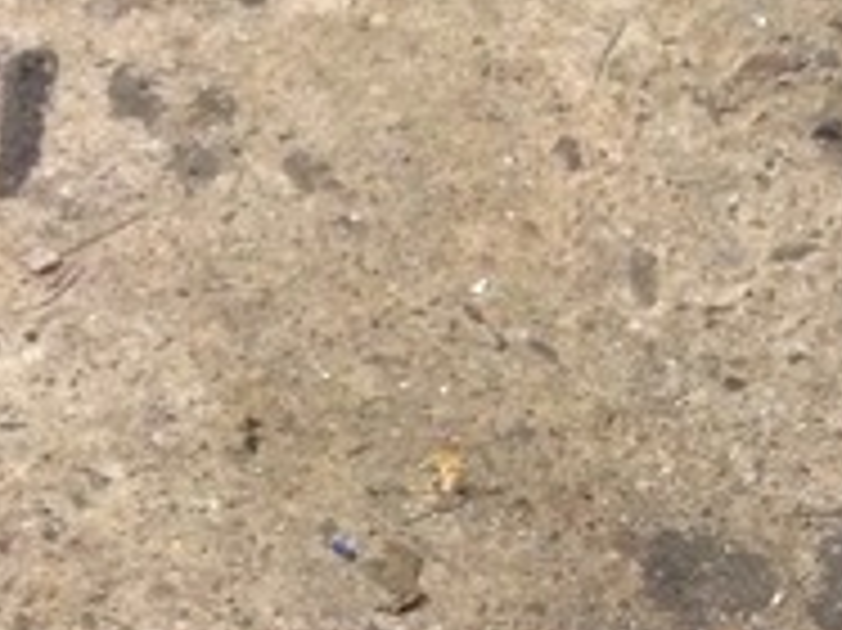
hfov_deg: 15.9
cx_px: 982
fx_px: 2917
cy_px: 914
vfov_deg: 11.8
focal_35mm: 120
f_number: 2.4
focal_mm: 4.28
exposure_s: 1/15
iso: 400
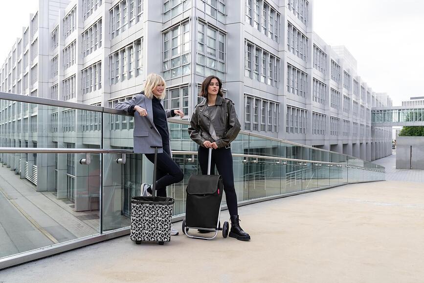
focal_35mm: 33
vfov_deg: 40.0
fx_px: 389
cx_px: 212
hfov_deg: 57.2
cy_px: 142
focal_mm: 33
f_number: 5.6
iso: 800
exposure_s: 1/800
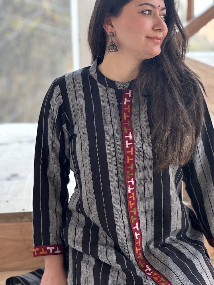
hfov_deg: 19.1
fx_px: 635
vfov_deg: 25.3
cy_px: 142
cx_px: 107
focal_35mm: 77
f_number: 2.8
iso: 125
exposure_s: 1/99
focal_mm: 9
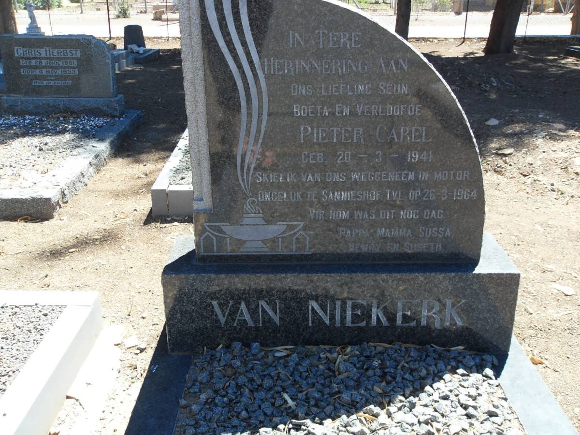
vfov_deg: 40.7
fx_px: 586
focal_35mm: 35
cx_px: 290
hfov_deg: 52.6
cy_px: 218
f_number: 3.5
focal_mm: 6.3
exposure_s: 1/180
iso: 80
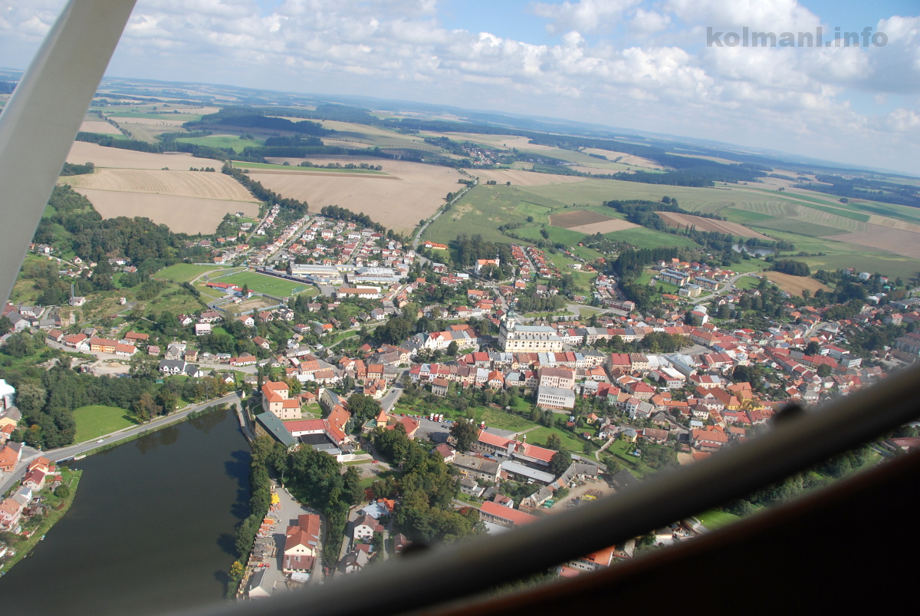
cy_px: 308
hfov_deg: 67.3
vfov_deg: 48.0
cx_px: 460
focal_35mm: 27
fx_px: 691
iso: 250
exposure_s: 1/640
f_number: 9
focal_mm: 18
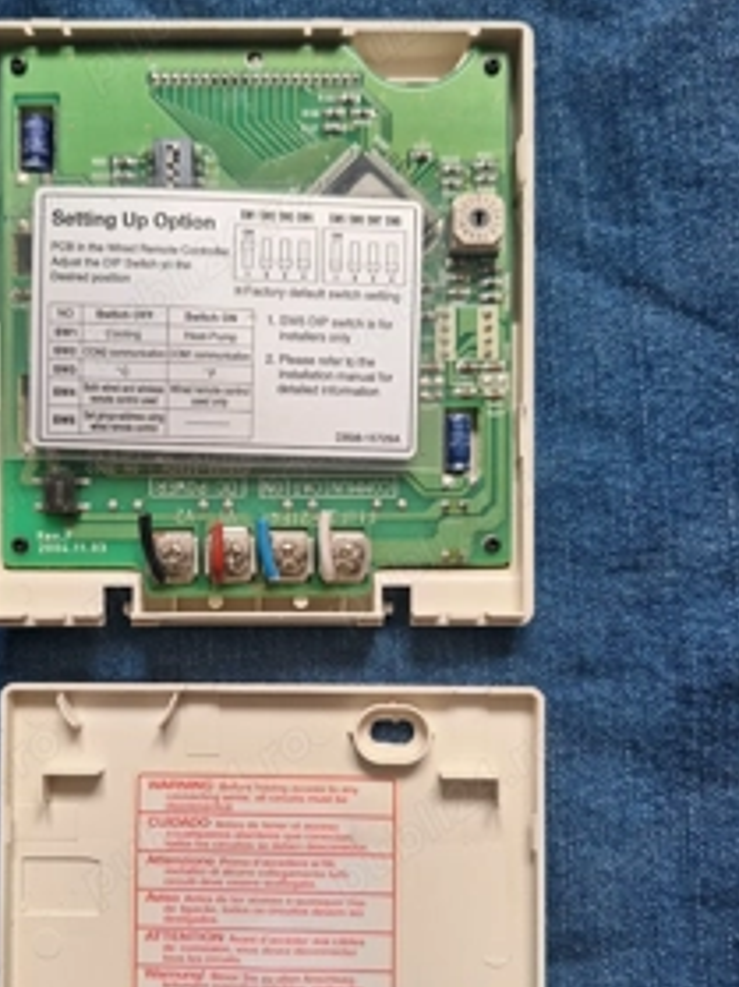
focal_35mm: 33
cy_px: 598
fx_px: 940
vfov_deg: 54.9
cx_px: 315
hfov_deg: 42.8
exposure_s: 1/33
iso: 200
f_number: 1.8
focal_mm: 5.54
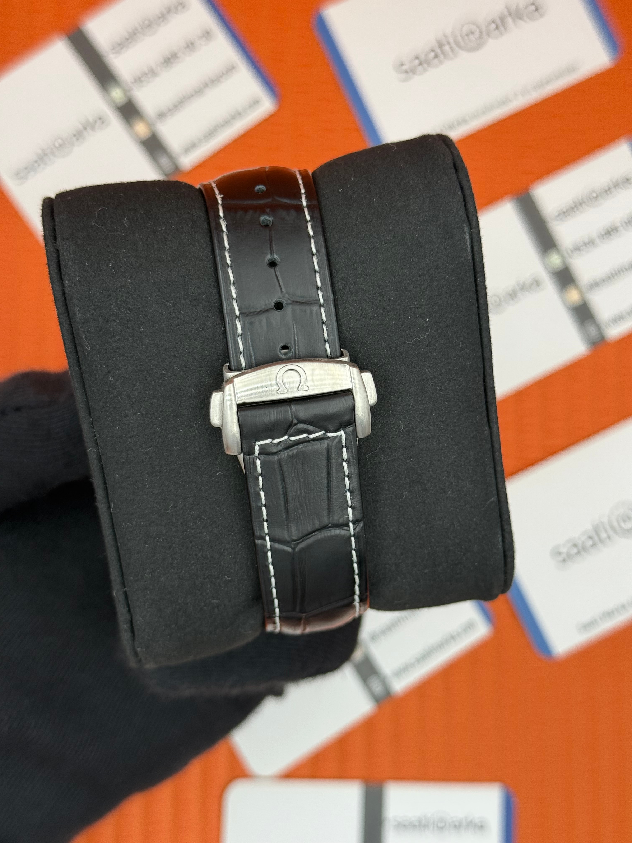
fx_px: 1168
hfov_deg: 30.3
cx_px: 316
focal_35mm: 48
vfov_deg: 39.7
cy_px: 422
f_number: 1.78
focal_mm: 6.76
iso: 64
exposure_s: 1/122
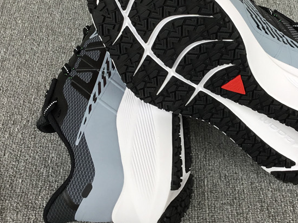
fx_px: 439
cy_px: 62
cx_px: 205
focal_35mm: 51
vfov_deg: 28.2
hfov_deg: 37.0
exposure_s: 1/100
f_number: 2.4
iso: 32
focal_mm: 3.3
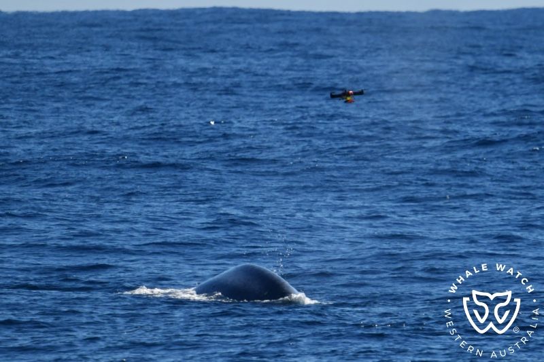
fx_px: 9064
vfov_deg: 2.3
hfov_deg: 3.4
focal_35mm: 600
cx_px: 272
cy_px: 181
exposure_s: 1/8000
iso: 800
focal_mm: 600
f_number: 6.3
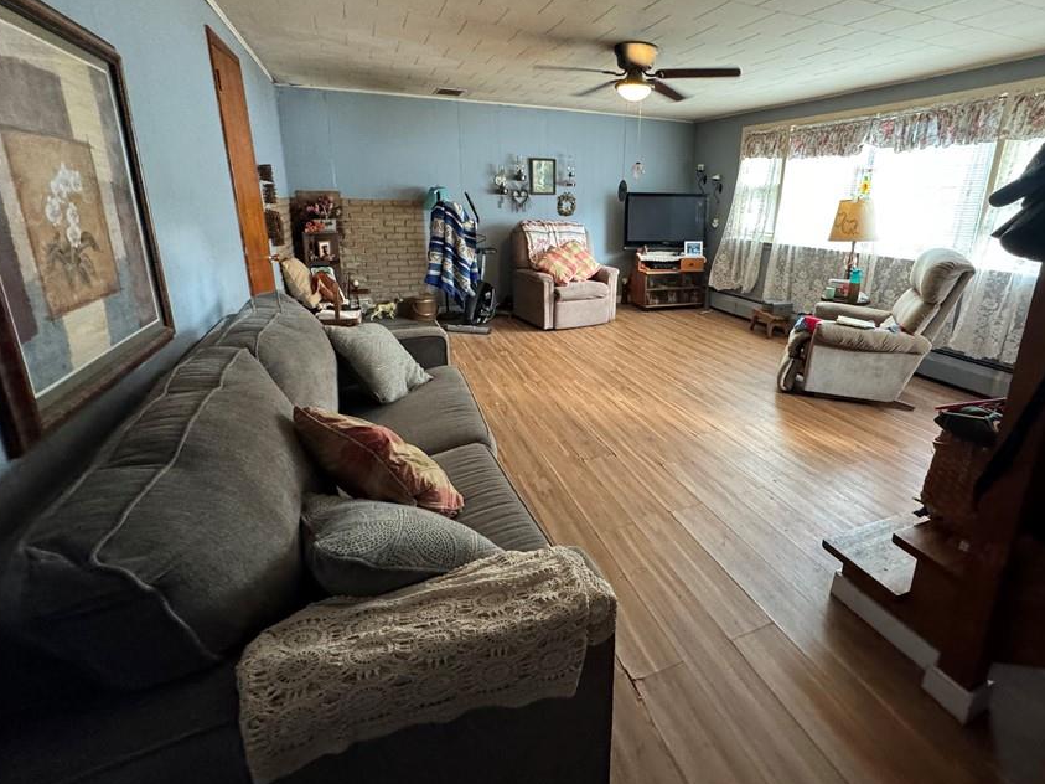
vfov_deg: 74.4
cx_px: 596
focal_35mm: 17
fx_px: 513
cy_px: 342
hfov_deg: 90.5
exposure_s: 1/60
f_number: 2.2
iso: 640
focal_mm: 2.22
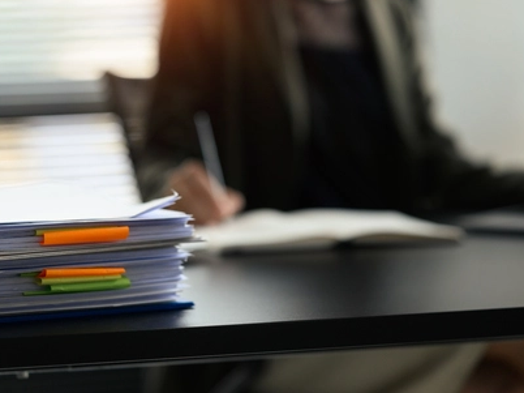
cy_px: 166
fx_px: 1846
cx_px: 205
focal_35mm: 122
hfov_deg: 16.1
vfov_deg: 12.1
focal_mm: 85
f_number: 2
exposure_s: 1/800
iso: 500
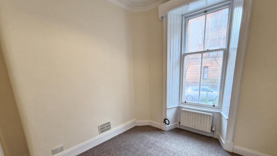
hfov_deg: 99.3
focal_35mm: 16
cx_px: 143
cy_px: 100
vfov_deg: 65.8
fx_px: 118
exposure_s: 1/50
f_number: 2.2
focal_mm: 1.74
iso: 400
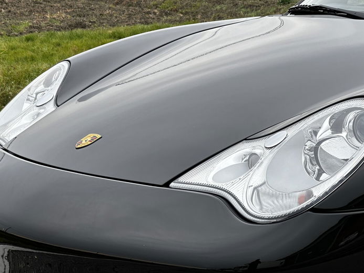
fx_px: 1199
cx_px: 201
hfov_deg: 17.3
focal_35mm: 114
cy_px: 113
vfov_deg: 13.0
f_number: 2.8
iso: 32
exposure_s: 1/121
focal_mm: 9
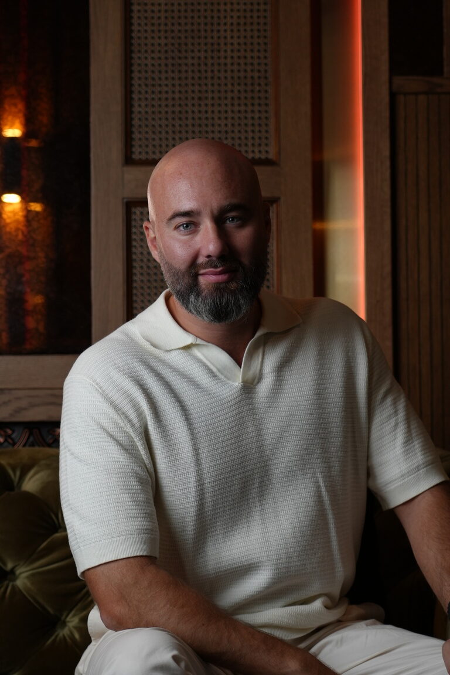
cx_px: 225
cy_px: 338
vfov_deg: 21.7
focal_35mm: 94
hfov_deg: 14.6
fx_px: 1762
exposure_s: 1/125
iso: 500
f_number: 4
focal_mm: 63
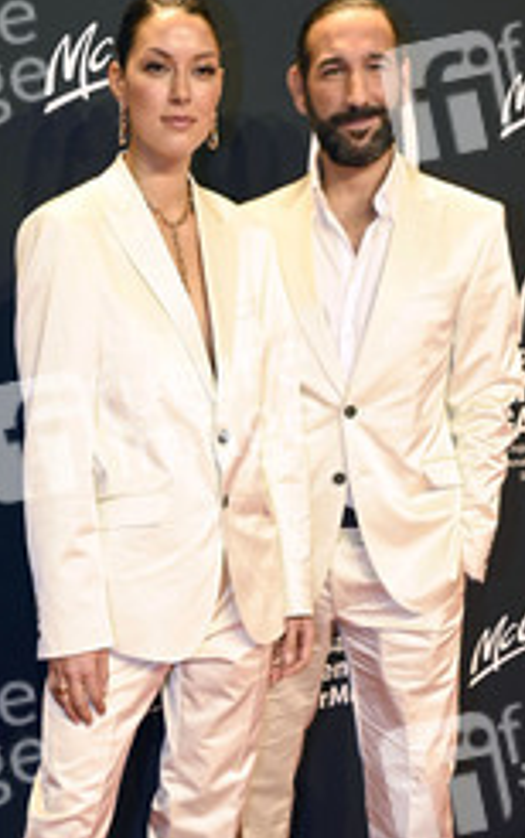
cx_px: 245
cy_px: 593
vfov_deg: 32.1
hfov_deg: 20.7
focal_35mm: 63
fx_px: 1441
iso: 500
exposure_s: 1/60
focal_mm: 38
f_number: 6.3
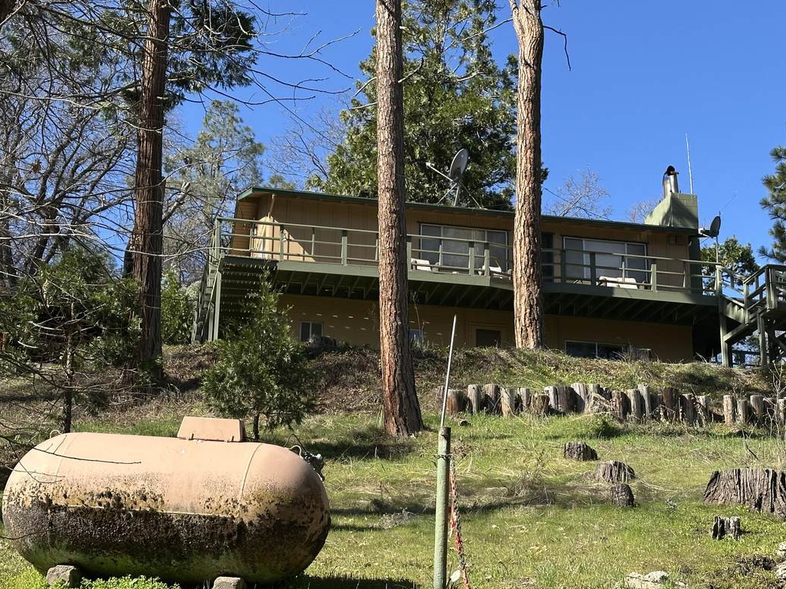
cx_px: 442
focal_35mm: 59
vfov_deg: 24.8
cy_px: 320
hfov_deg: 32.7
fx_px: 1340
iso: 64
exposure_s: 1/1751
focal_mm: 6.86
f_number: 1.78
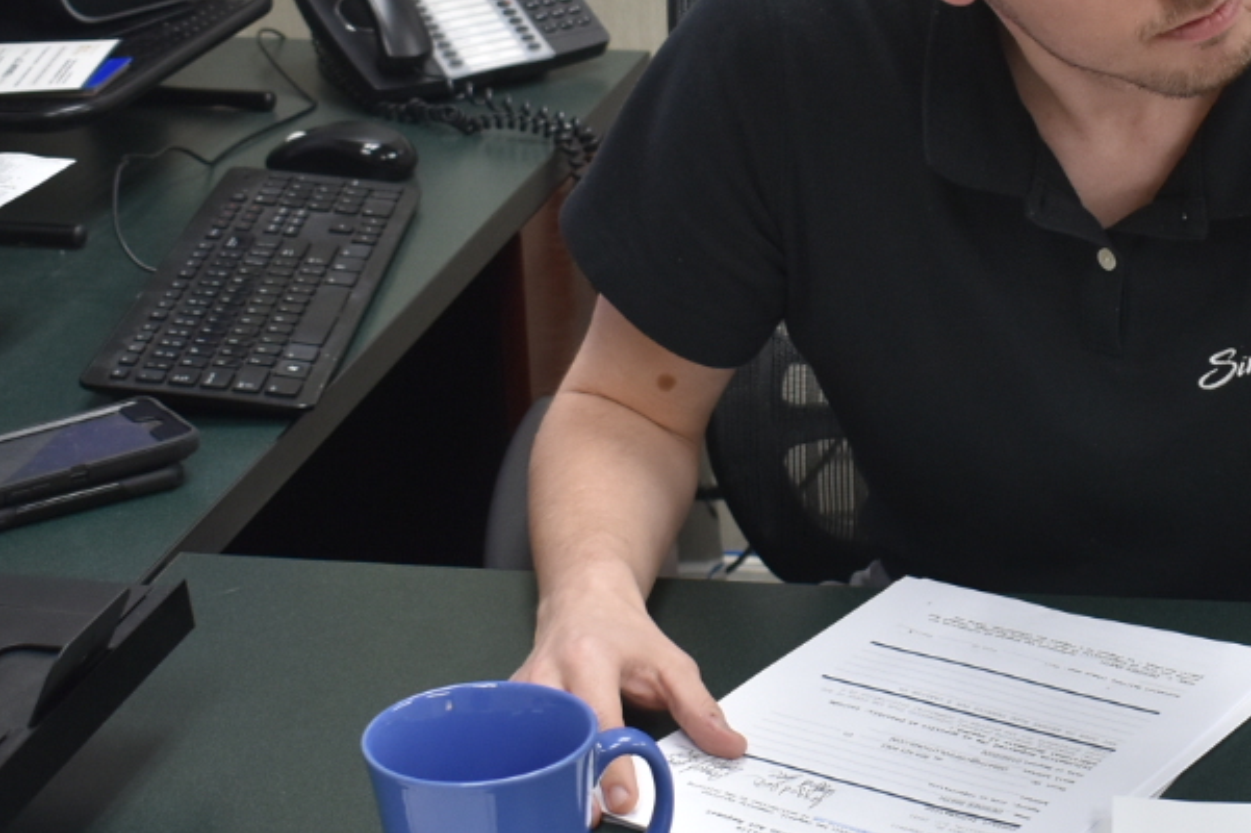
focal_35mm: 89
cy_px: 329
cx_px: 1072
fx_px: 3091
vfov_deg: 15.3
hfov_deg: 22.4
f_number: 4
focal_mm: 22
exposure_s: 1/60
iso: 400
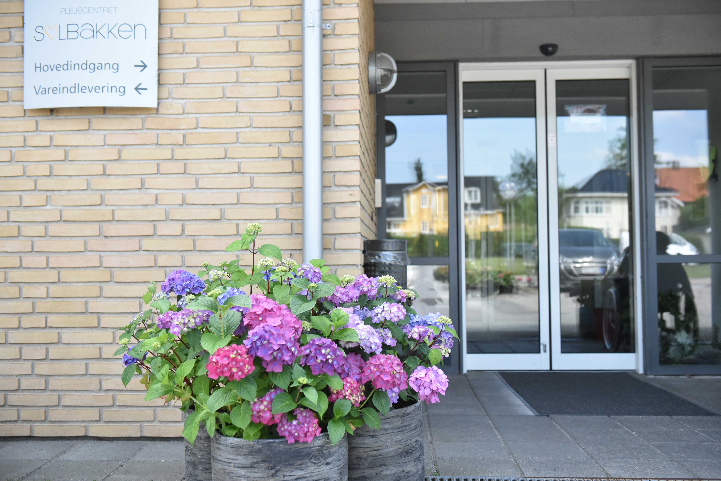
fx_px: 761
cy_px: 240
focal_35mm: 38
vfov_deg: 35.1
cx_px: 360
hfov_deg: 50.7
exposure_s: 1/4000
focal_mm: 38
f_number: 3.5
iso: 4000
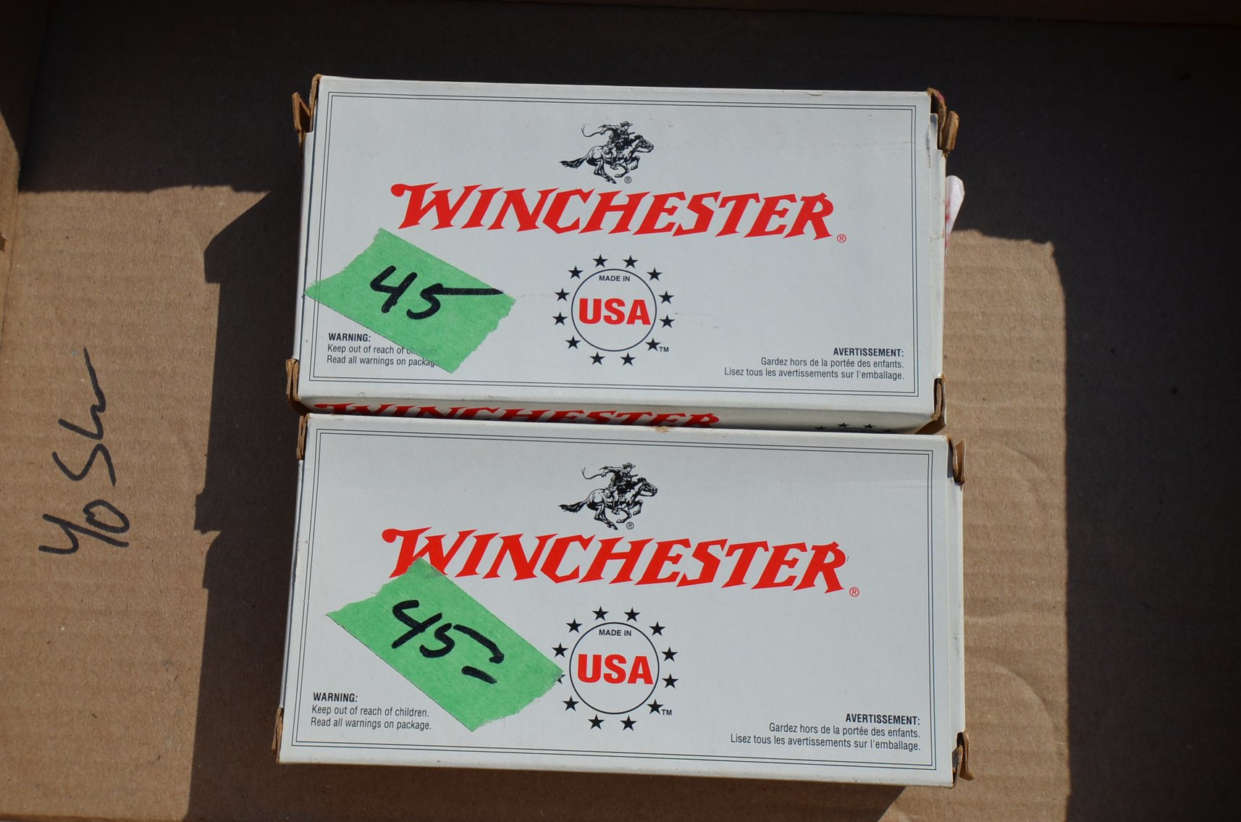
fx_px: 1238
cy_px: 411
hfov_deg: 53.2
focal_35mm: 36
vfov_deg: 36.7
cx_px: 620
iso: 100
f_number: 10
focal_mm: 24
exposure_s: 1/400
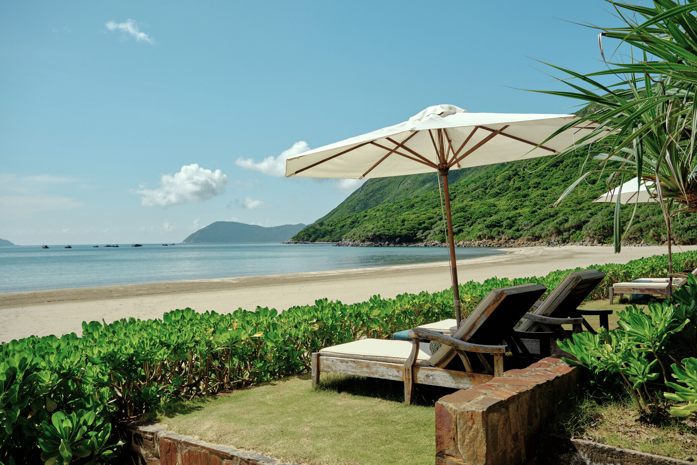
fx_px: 620
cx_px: 348
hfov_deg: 58.7
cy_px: 232
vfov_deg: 41.1
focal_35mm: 32
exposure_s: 1/1000
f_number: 5.6
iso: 125
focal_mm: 21.2
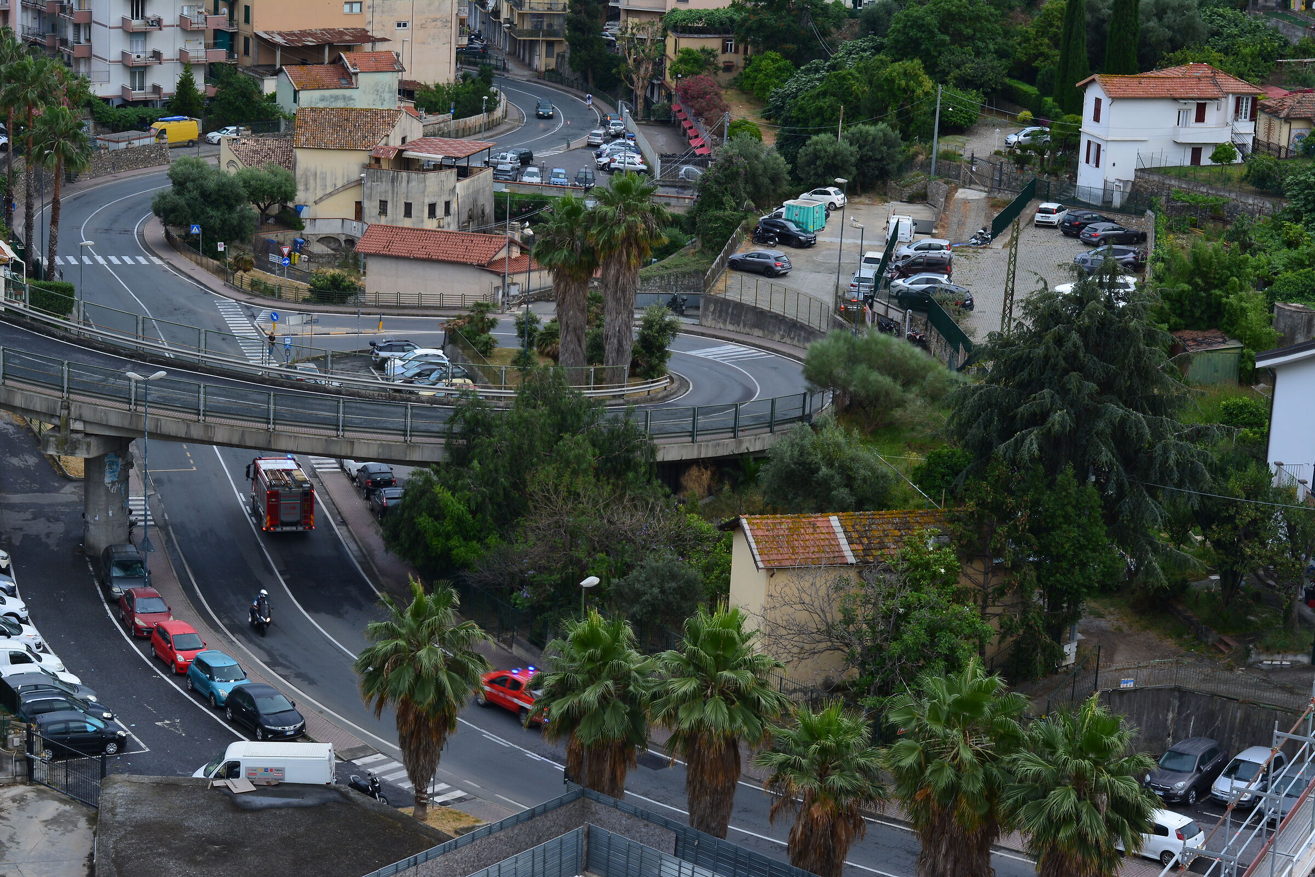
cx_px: 658
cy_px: 438
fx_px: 2739
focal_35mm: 75
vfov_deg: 18.2
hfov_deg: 27.0
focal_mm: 50
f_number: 7.1
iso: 160
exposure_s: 1/60
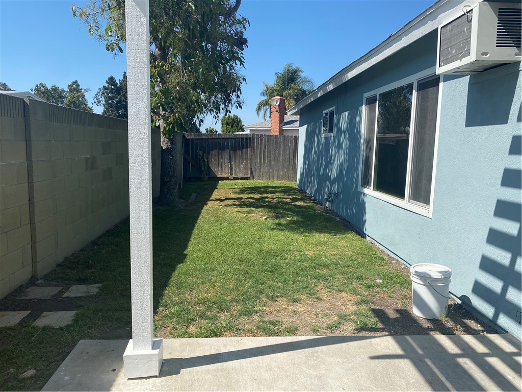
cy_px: 196
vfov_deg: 53.1
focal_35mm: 26
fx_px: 392
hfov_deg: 67.3
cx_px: 261
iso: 32
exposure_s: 1/2967
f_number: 1.8
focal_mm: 4.25
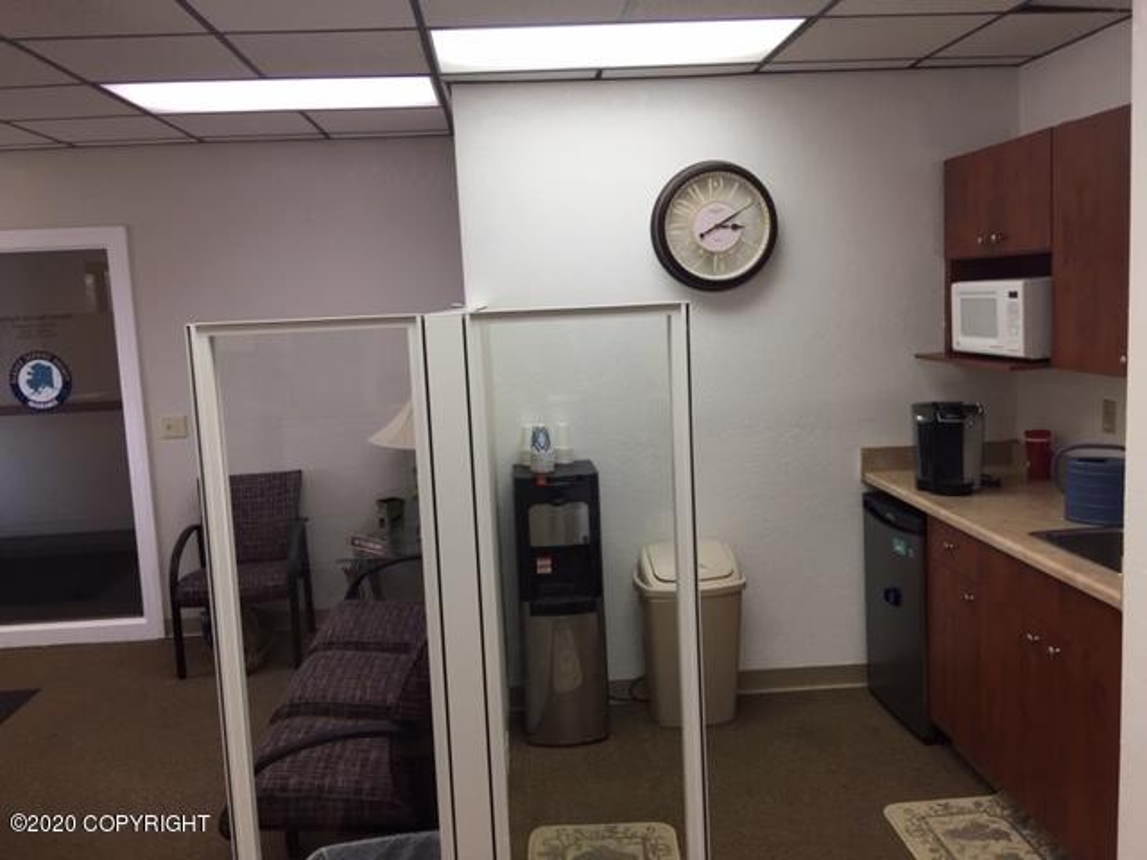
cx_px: 574
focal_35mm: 29
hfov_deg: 61.7
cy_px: 430
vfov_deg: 48.2
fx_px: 961
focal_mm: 4.15
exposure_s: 1/120
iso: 50
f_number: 2.2
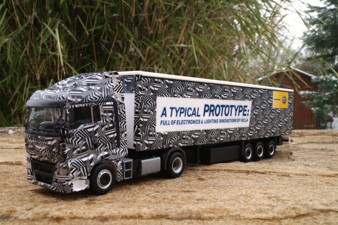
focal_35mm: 39
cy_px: 112
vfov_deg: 34.2
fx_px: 366
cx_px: 169
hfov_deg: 49.6
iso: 500
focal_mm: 26
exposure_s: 1/60
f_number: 22
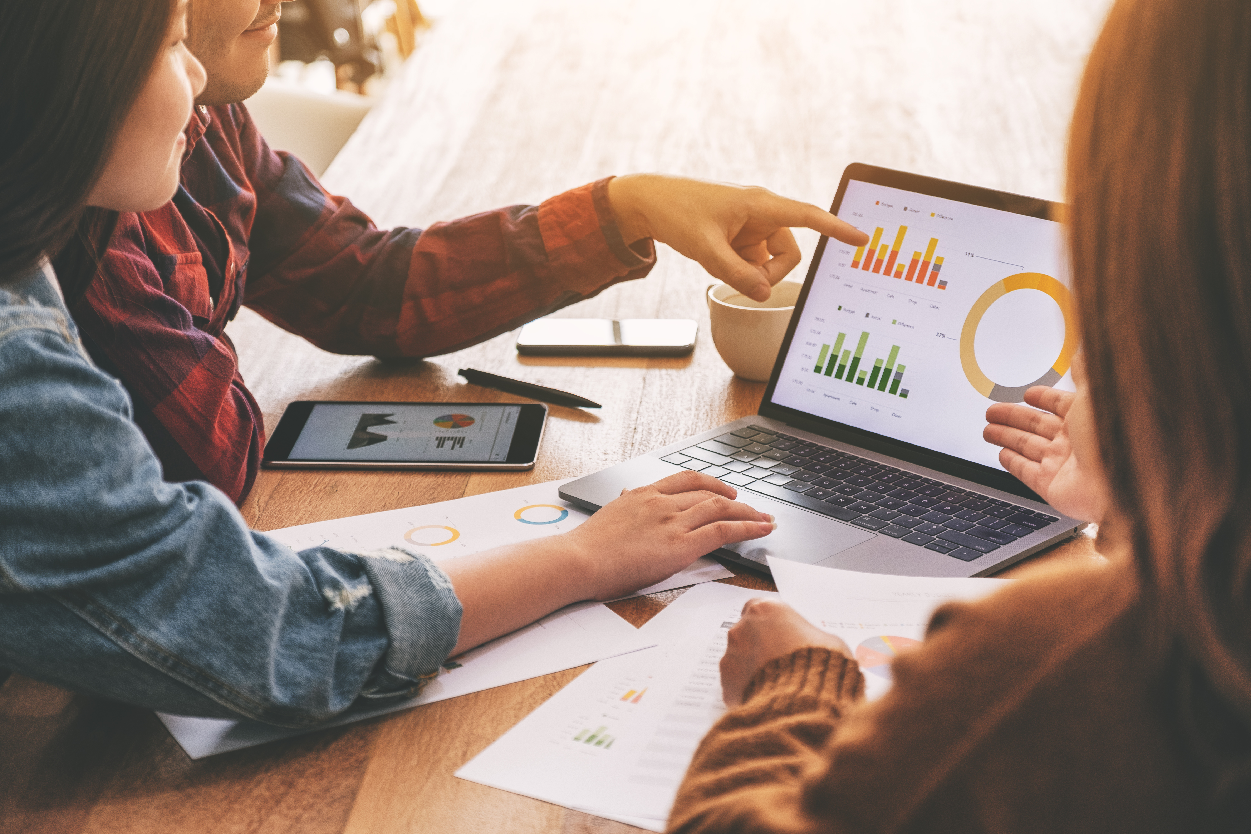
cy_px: 417
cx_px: 626
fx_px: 2363
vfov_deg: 20.0
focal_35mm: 68
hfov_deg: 29.7
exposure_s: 1/80
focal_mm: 45.5
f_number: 2.8
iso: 200
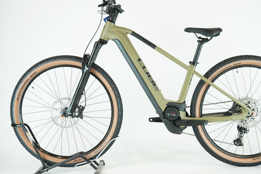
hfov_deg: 30.0
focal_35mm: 67
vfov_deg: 20.3
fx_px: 486
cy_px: 88
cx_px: 154
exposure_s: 1/200
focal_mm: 56
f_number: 5.6
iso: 2000
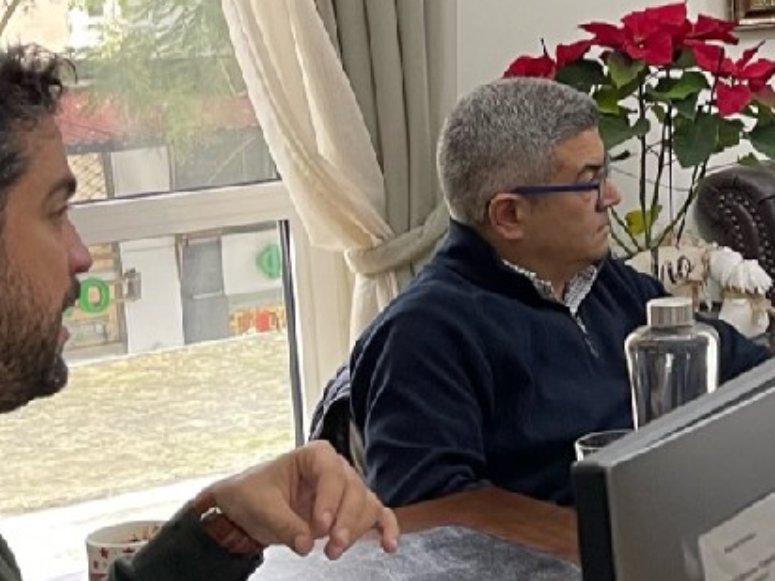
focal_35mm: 101
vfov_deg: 14.6
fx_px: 2261
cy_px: 181
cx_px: 969
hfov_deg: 18.3
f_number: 1.6
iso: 200
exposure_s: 1/50
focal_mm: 5.1
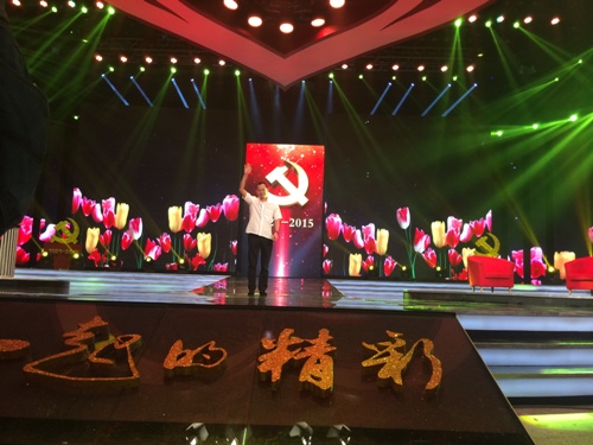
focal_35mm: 30
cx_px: 296
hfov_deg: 60.0
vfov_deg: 46.8
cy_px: 222
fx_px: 514
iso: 64
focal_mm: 4.12
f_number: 2.2
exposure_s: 1/30
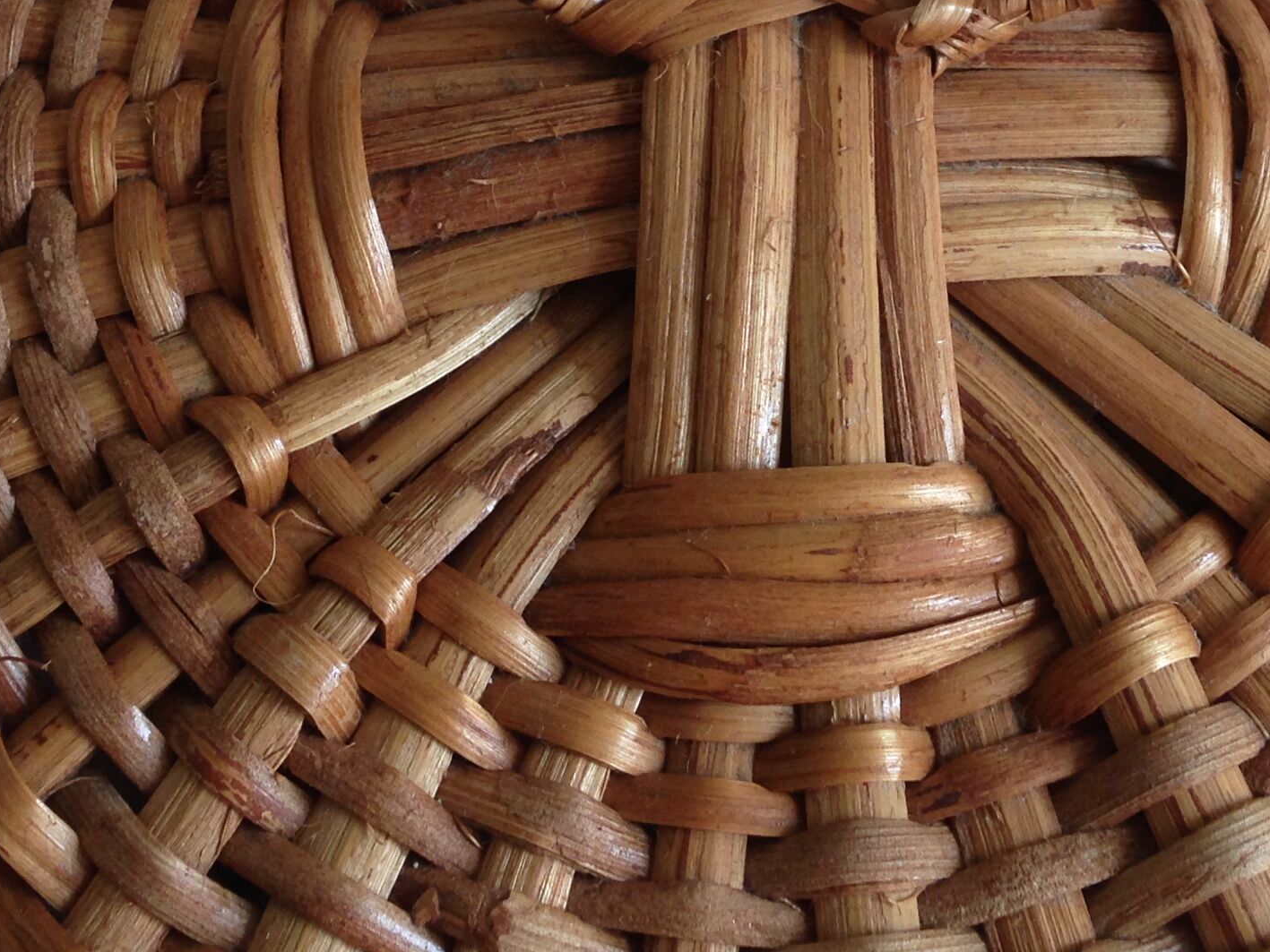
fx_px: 2789
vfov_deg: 18.7
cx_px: 739
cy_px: -65
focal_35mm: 76
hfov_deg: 25.6
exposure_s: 1/20
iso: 50
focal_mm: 4.12
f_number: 2.4
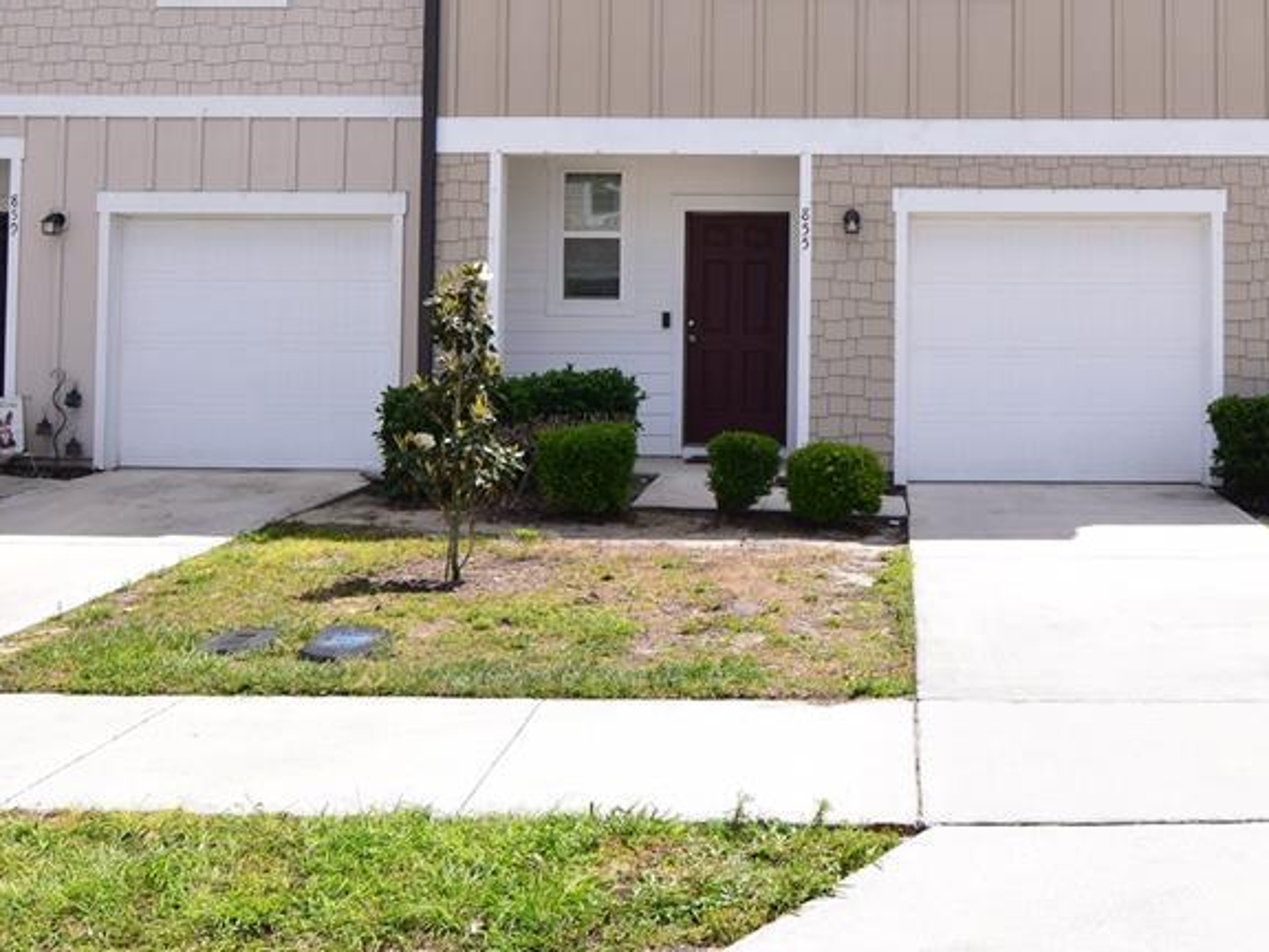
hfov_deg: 45.0
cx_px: 864
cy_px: 258
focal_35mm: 41
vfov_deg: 34.5
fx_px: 1503
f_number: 11
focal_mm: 16
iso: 360
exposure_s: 1/500
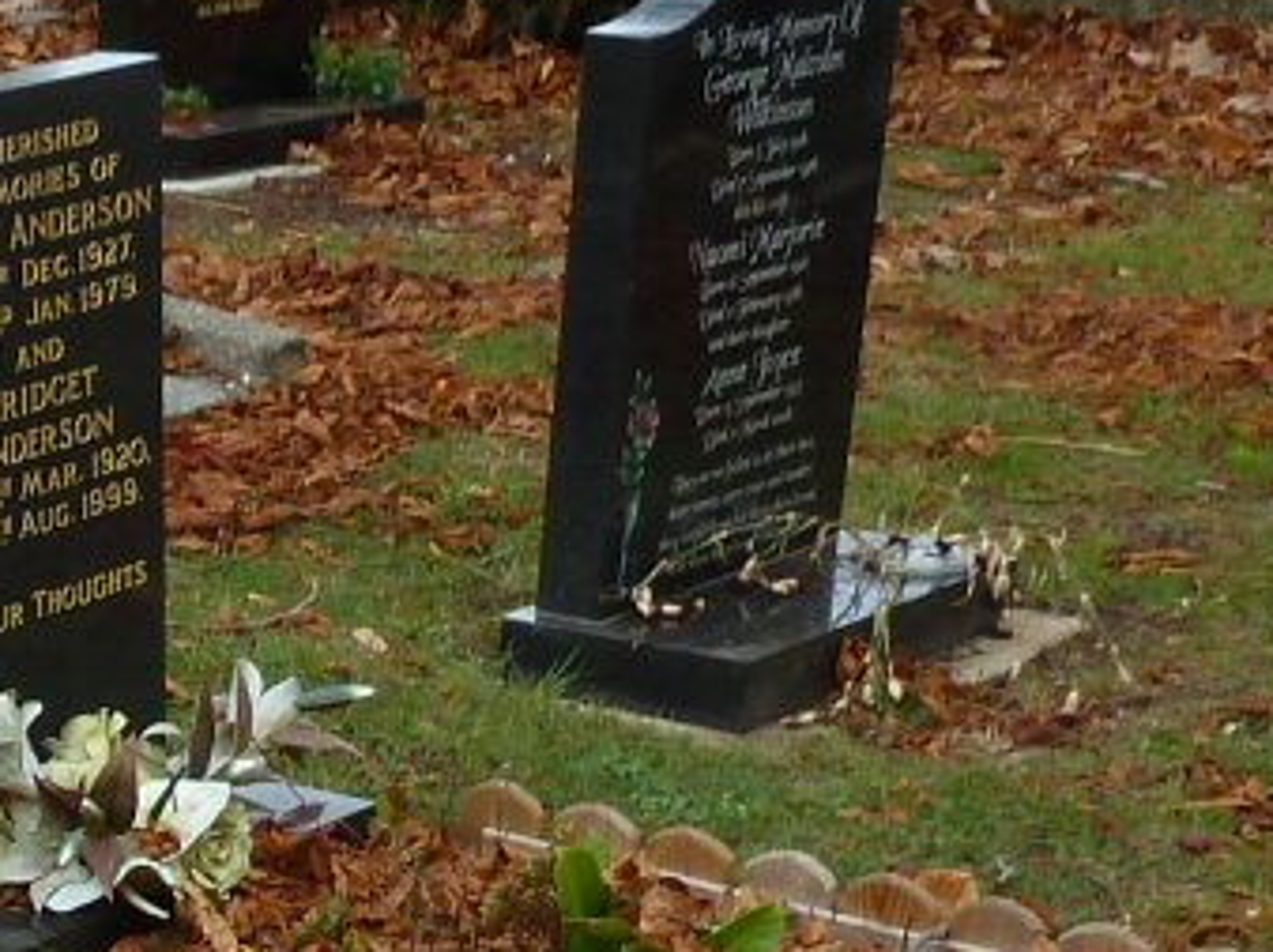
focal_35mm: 111
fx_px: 4079
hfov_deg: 16.4
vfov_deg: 12.6
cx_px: -554
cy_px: 1458
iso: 80
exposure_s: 1/80
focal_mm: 4.1
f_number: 3.3
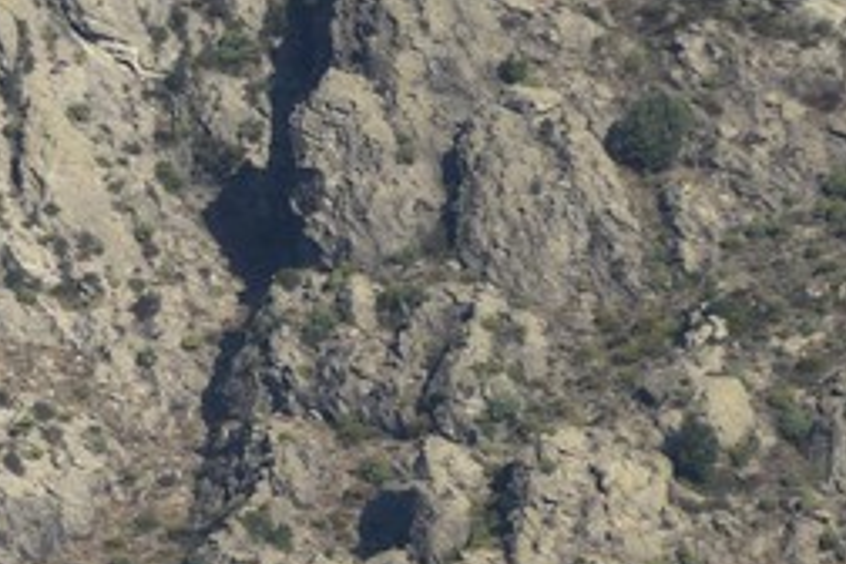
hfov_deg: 1.6
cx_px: -1712
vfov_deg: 1.1
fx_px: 29796
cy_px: 1756
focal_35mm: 1268
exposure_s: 1/200
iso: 200
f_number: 14
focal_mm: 200
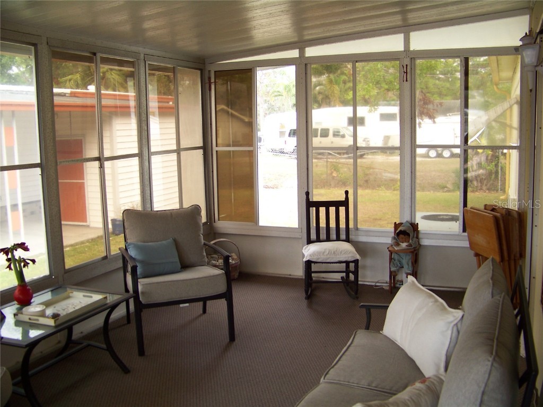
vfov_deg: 39.7
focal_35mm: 36
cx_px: 272
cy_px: 204
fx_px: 565
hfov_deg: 51.4
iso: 67
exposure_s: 1/40
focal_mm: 5.85
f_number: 2.8
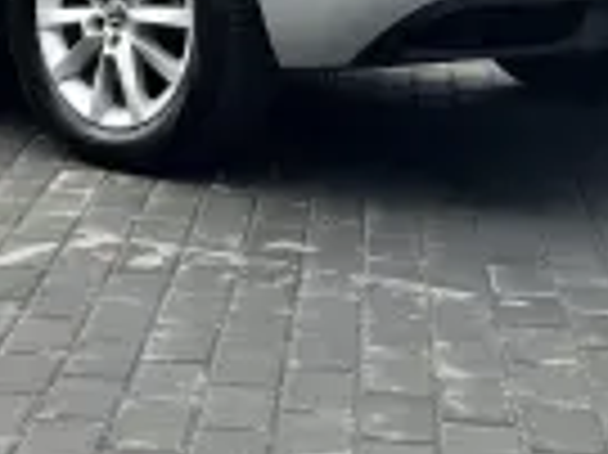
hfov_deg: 15.3
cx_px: 104
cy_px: -94
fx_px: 2246
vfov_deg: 11.3
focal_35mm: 128
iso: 64
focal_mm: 6.76
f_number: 1.78
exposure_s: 1/160
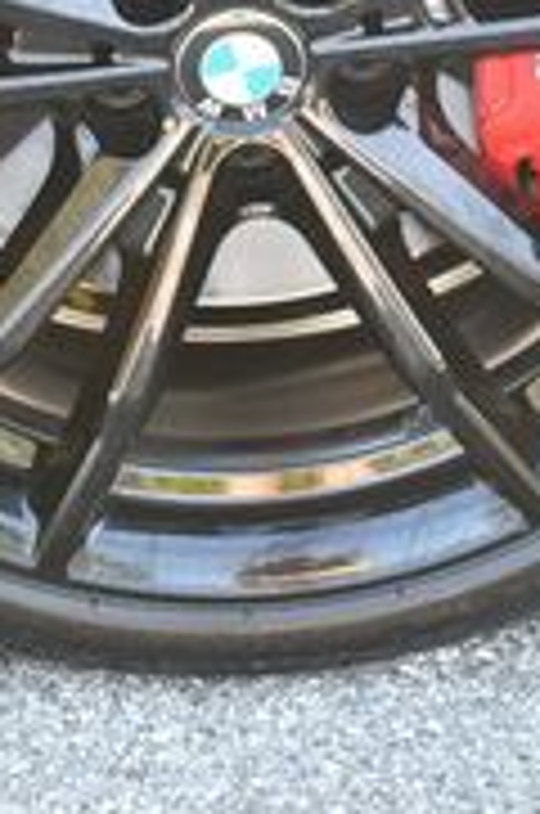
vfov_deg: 13.0
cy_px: 18
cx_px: 284
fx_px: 3523
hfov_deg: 8.8
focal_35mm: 156
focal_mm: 22
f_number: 3.8
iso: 560
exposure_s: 1/250
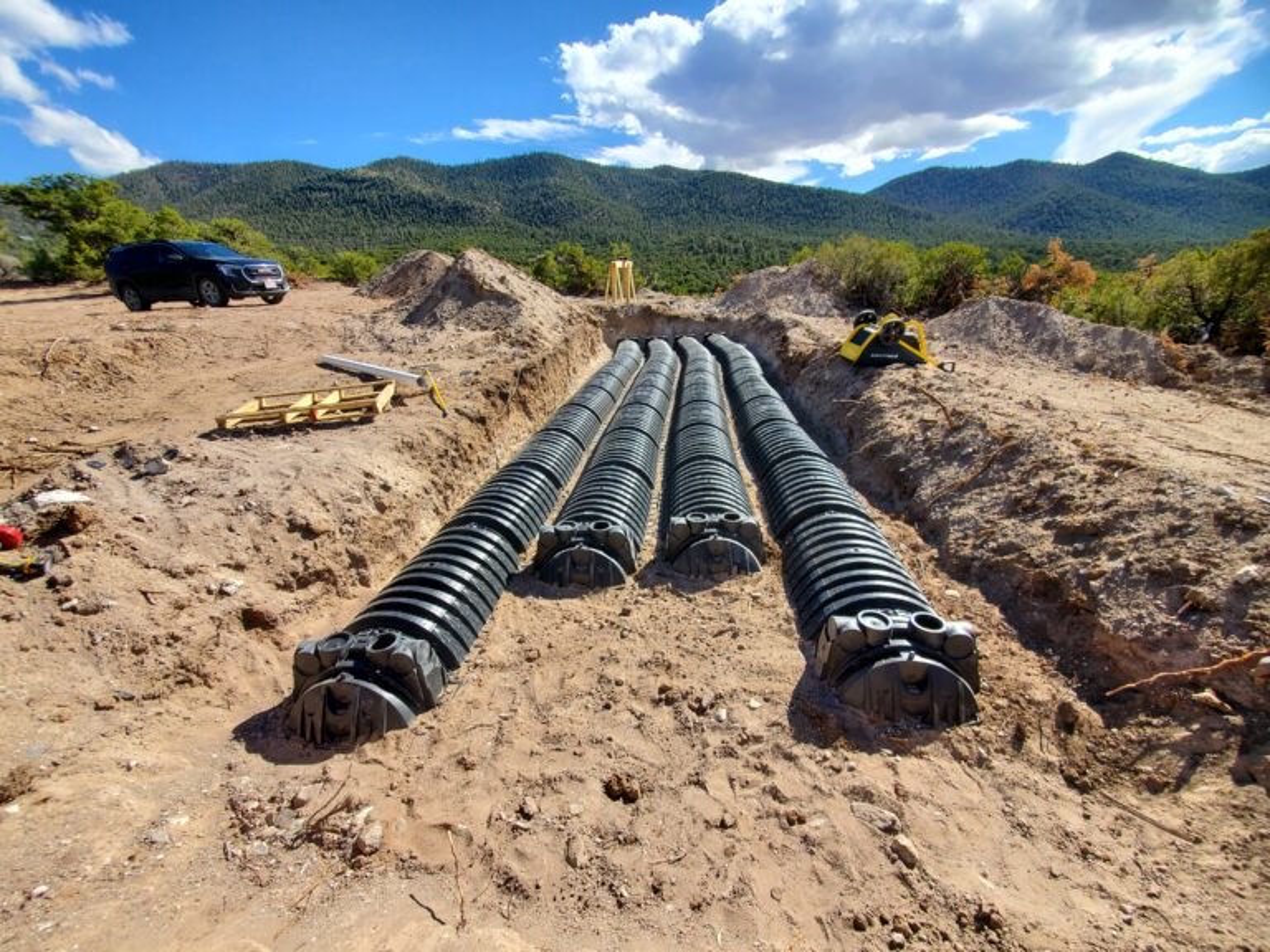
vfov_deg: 89.9
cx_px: 635
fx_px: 477
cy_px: 476
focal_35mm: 13
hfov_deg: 106.2
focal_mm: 1.8
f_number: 2.2
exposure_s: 1/895
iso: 50
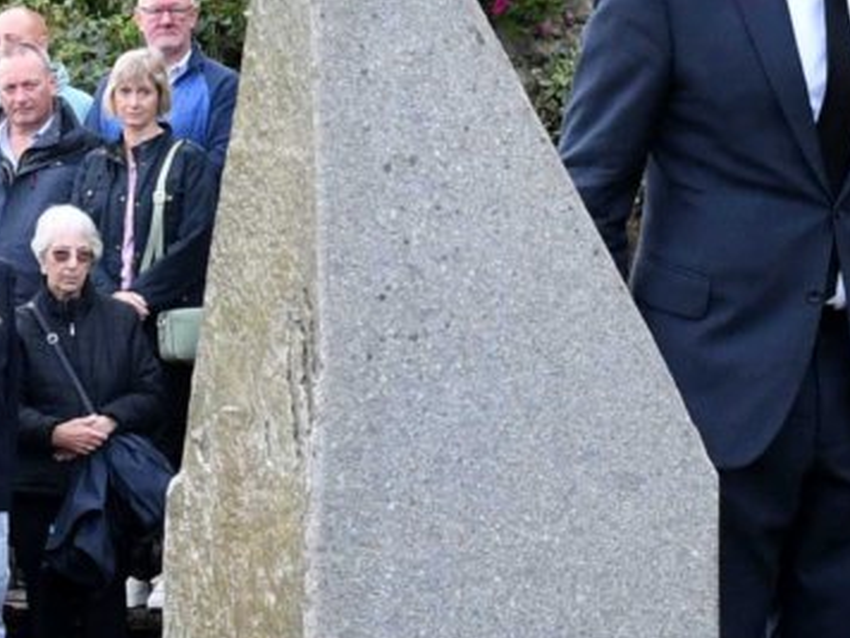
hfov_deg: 9.9
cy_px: 613
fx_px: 4886
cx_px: 497
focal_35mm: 199
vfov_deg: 7.4
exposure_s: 1/200
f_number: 7.1
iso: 1000
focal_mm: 24
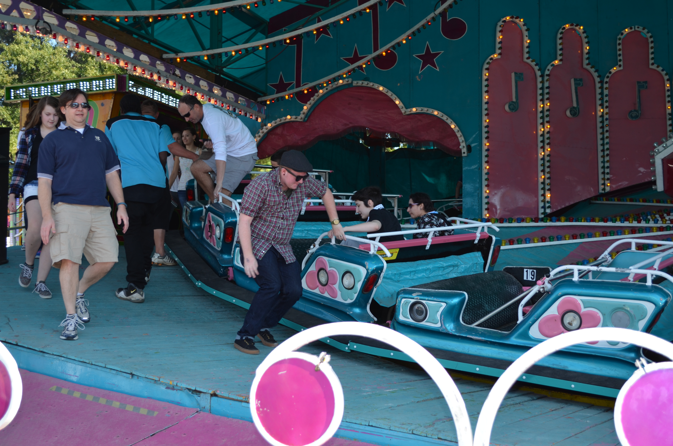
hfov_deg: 37.9
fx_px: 979
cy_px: 223
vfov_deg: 25.6
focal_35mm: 52
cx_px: 336
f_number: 5
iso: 140
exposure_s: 1/200
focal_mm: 35
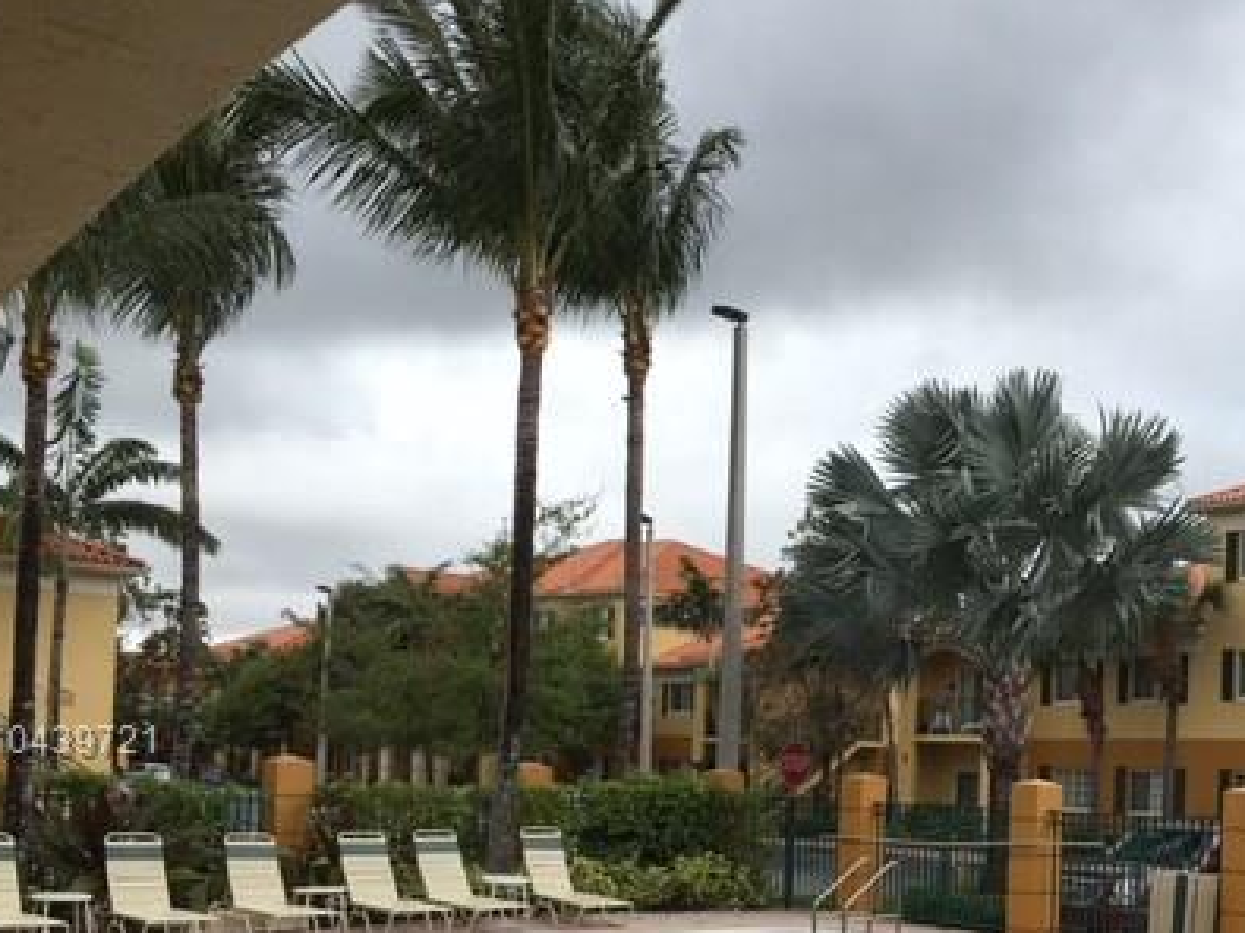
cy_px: 744
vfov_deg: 30.1
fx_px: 1690
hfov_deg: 39.2
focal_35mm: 47
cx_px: 961
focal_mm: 4.15
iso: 25
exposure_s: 1/793
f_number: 2.2
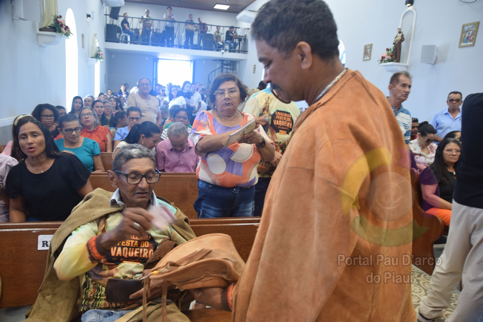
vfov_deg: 50.4
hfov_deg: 70.4
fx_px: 342
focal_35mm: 26
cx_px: 242
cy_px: 161
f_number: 3.2
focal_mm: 17
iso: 200
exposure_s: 1/25
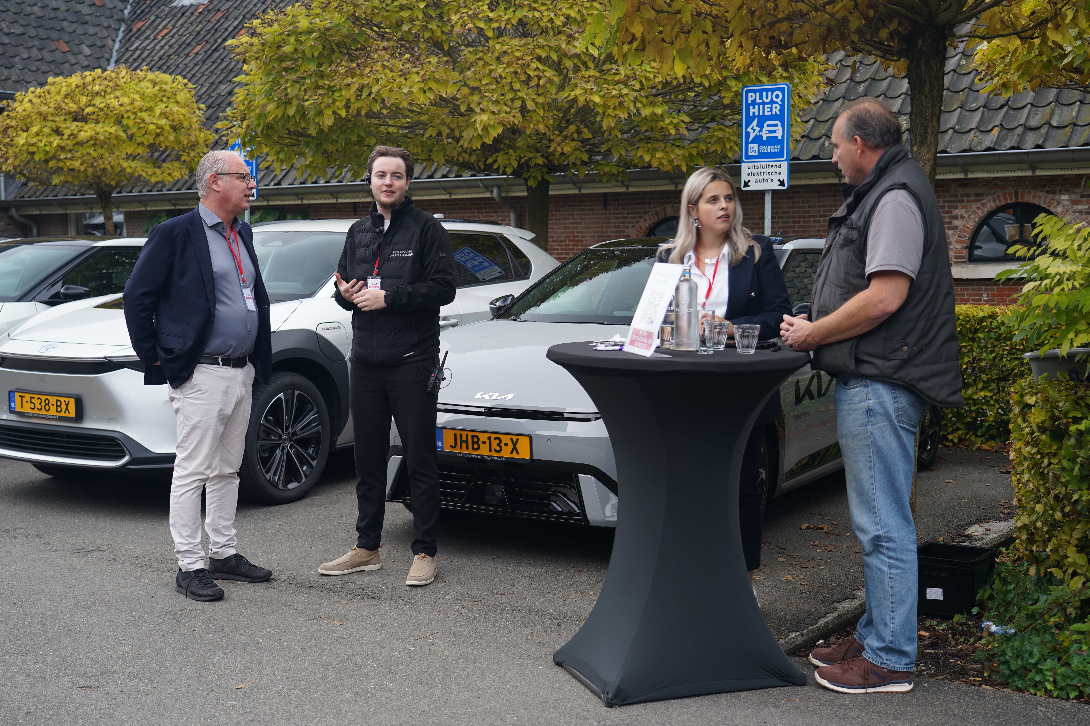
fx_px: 1332
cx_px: 545
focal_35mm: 44
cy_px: 363
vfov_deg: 30.5
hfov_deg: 44.5
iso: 125
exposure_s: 1/60
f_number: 4
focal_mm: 44
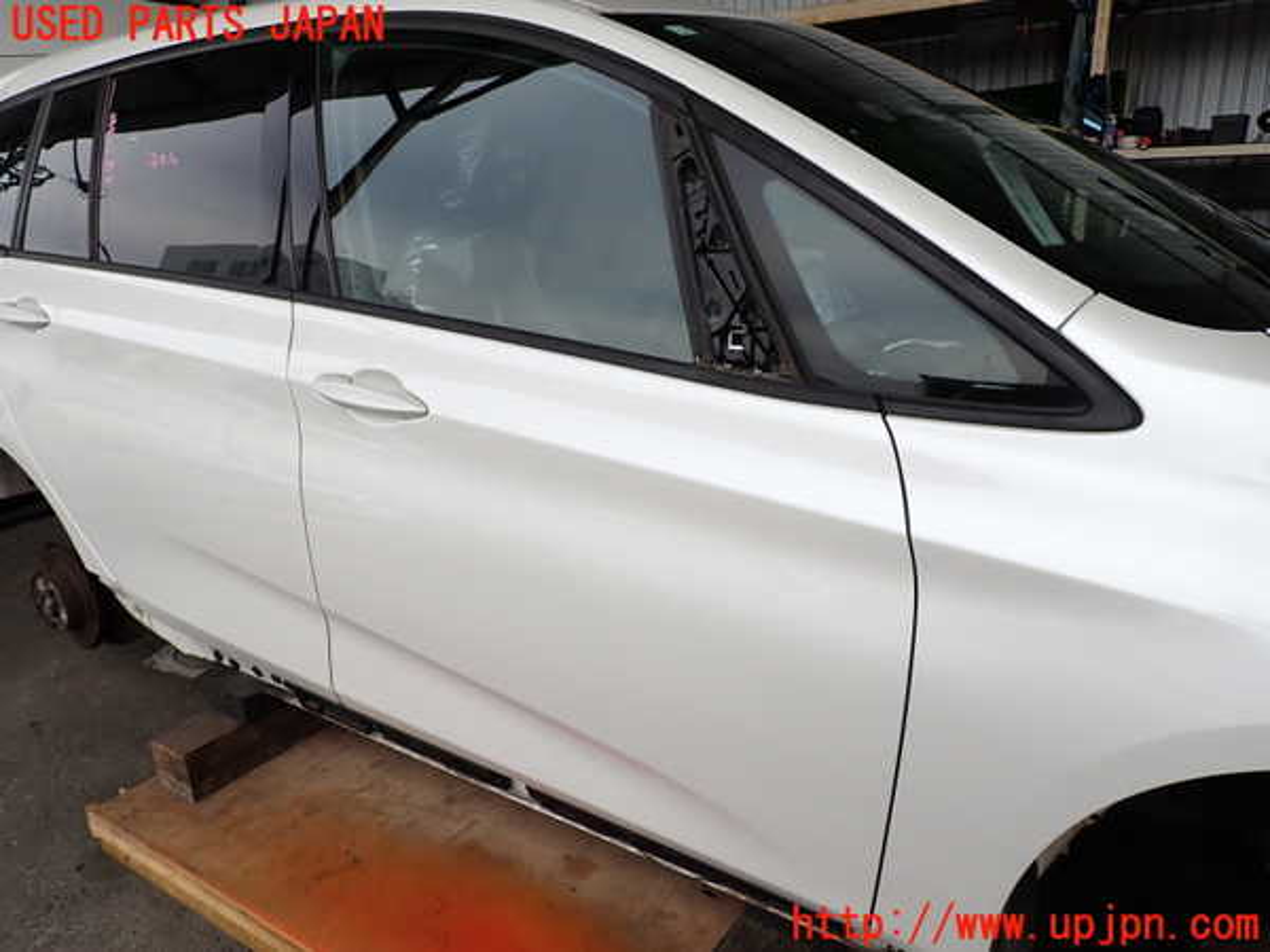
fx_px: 917
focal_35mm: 25
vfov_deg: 54.9
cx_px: 635
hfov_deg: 69.4
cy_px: 476
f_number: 2.8
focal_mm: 4.5
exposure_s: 1/200
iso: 100
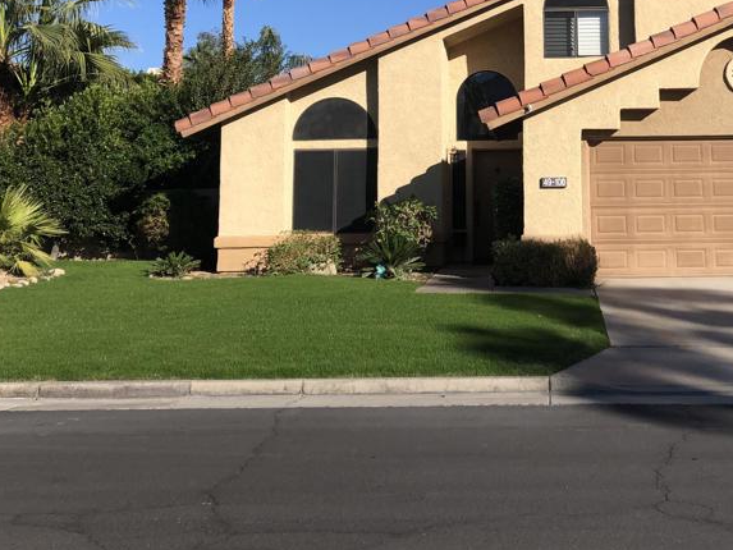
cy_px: 83
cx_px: 559
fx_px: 1059
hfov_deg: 37.2
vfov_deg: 28.3
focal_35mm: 50
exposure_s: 1/2208
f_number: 1.8
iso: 20
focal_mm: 3.99
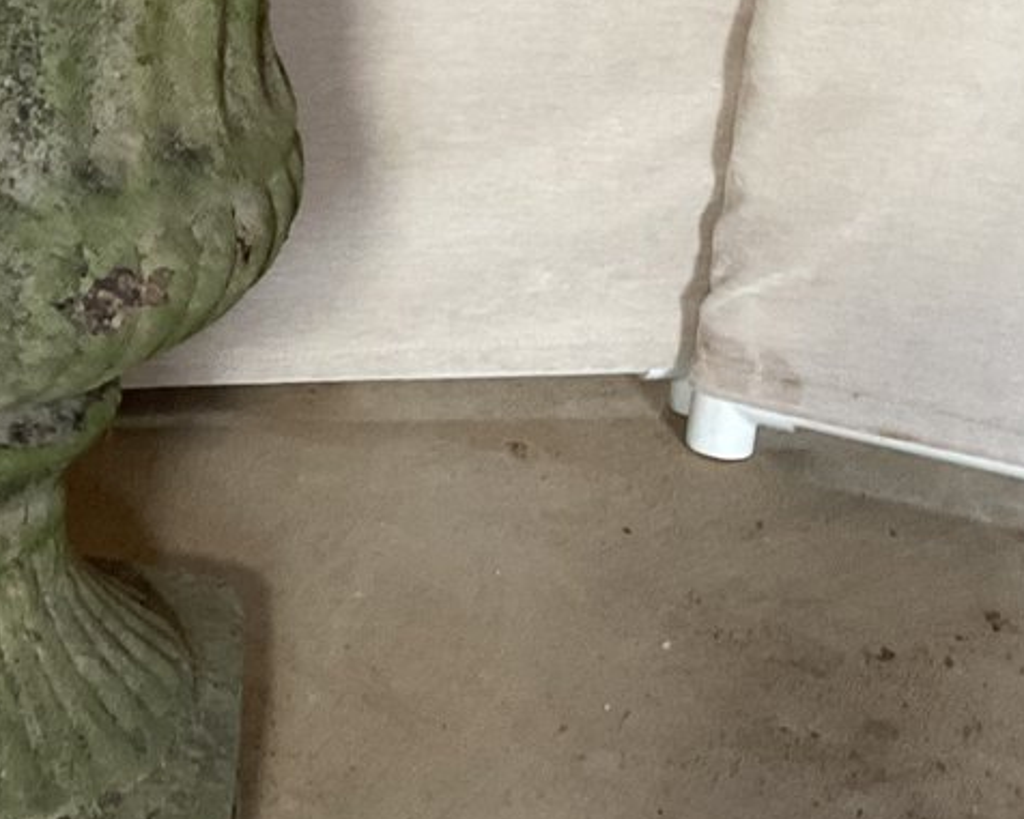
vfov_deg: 17.0
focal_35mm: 90
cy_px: 246
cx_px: -40
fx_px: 2728
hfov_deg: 20.5
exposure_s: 1/50
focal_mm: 3
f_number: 1.8
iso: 160
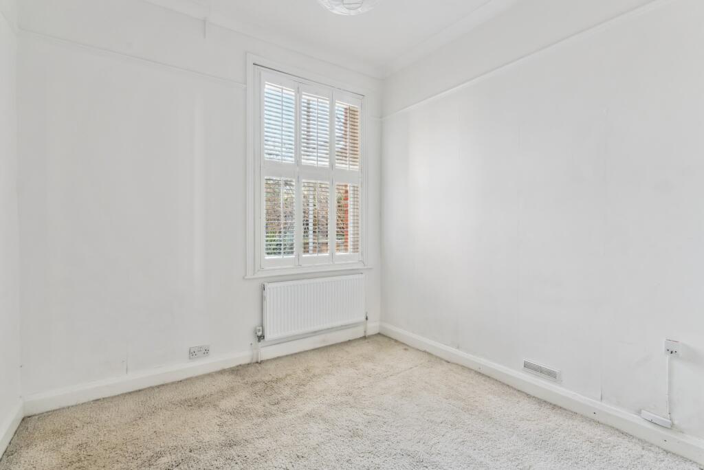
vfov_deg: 73.8
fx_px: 313
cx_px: 352
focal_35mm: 16
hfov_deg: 96.7
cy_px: 235
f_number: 8
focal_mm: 16
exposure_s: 1/50
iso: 640
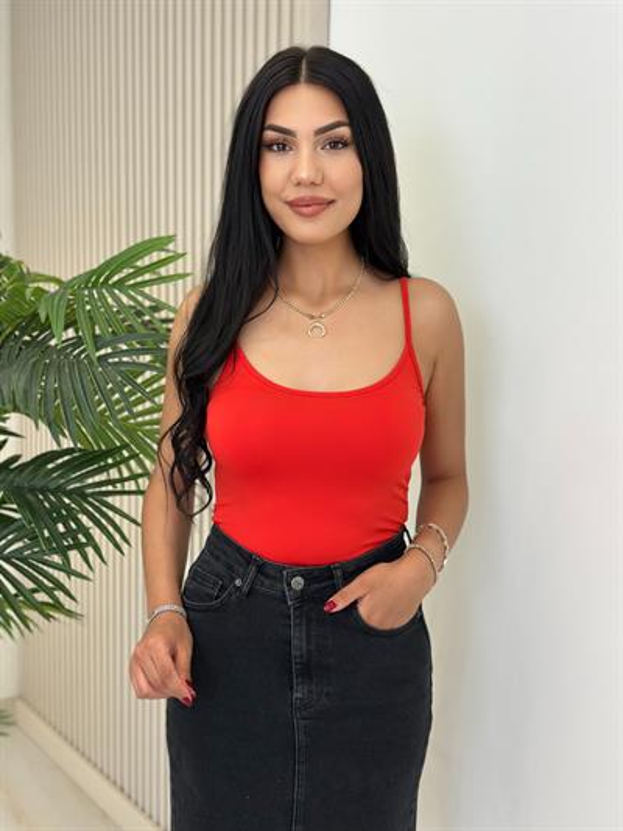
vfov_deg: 39.6
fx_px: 1151
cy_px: 416
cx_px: 312
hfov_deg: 30.3
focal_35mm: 48
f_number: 1.78
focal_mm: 6.86
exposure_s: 1/223
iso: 80
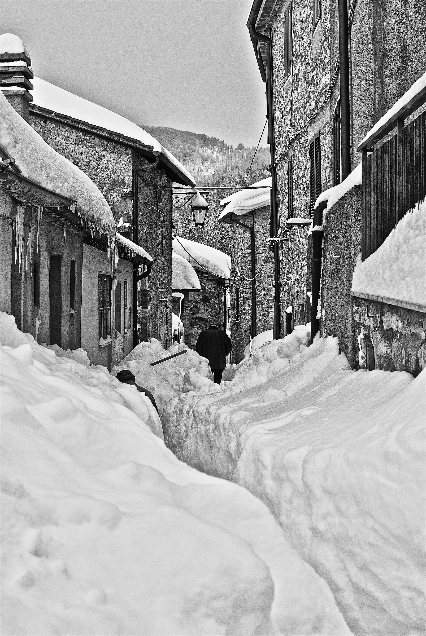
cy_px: 318
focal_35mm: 52
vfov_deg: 37.8
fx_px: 929
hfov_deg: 25.8
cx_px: 213
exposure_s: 1/125
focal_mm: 35
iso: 110
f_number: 5.6
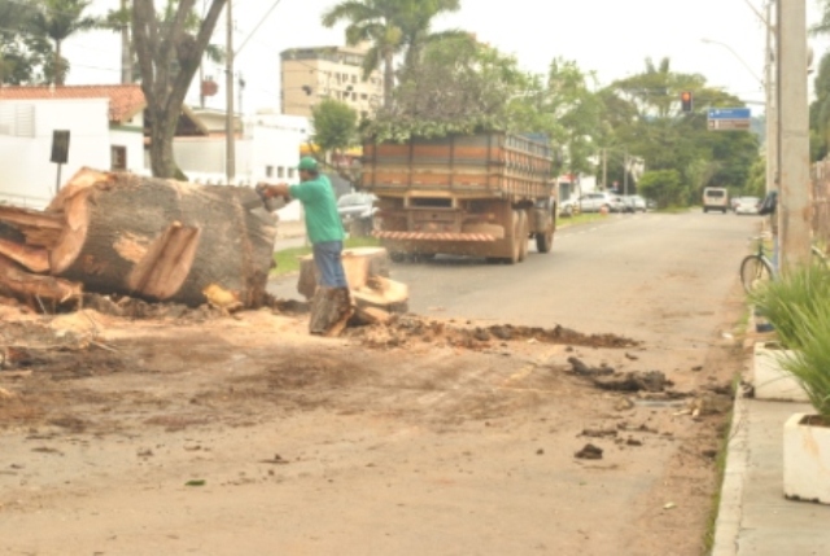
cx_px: 415
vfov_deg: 16.6
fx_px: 1905
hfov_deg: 24.6
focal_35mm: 82
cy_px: 278
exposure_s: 1/320
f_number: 9
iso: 800
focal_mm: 55
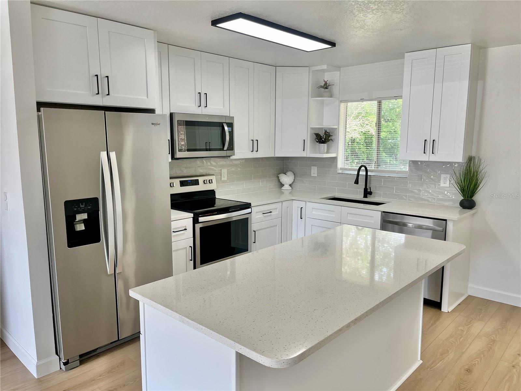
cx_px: 260
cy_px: 196
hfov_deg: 67.3
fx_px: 391
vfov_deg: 53.1
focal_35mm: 26
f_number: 1.6
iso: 32
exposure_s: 1/143
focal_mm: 5.1
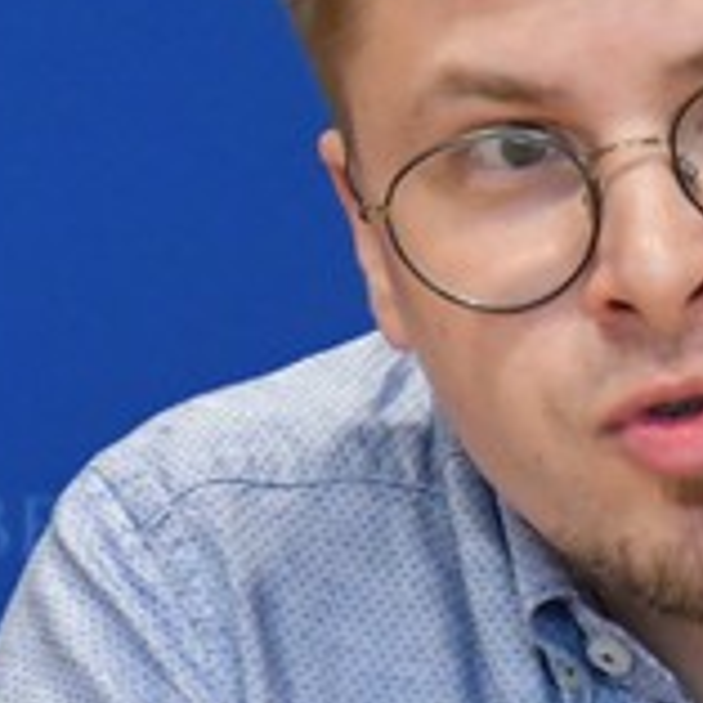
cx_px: 1151
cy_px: 249
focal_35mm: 467
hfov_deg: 3.7
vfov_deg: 3.8
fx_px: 10730
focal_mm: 56
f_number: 4.8
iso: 3200
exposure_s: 1/200
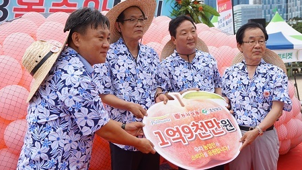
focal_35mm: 42
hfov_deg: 48.2
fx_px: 336
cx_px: 176
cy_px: 95
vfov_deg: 28.3
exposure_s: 1/640
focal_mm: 20
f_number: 4.5
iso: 100
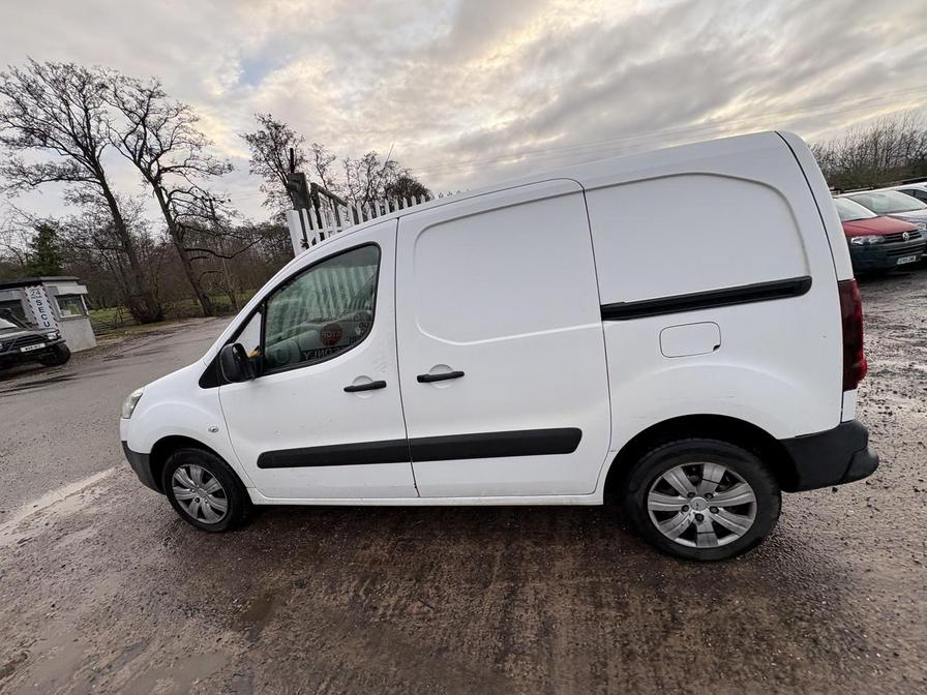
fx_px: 375
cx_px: 464
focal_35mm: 14
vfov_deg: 85.7
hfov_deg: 102.1
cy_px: 348
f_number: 2.2
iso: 32
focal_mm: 2.22
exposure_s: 1/100
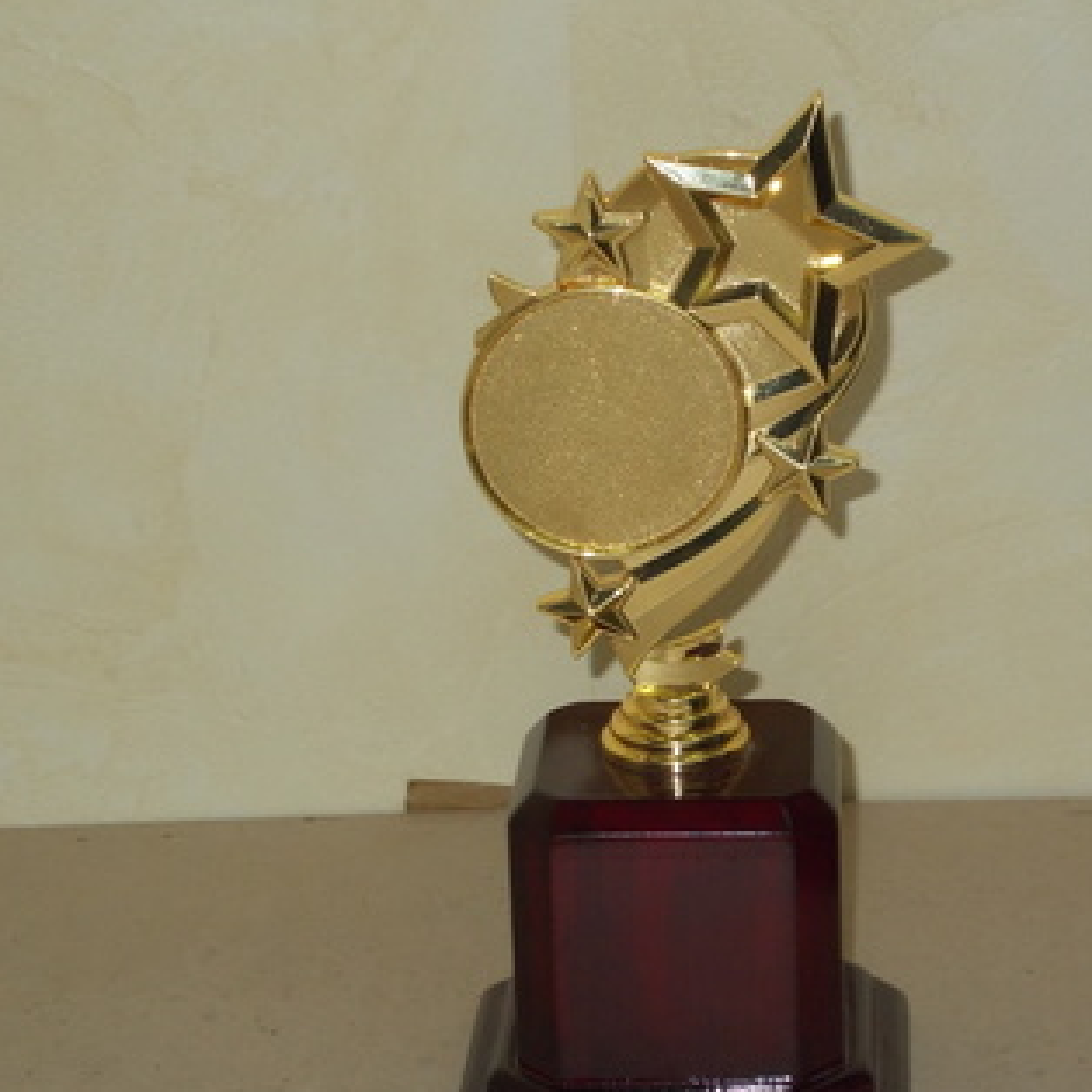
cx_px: 723
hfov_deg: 16.2
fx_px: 3819
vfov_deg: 16.3
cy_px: 593
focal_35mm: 107
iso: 200
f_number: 5.8
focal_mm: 13.5
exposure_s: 1/60
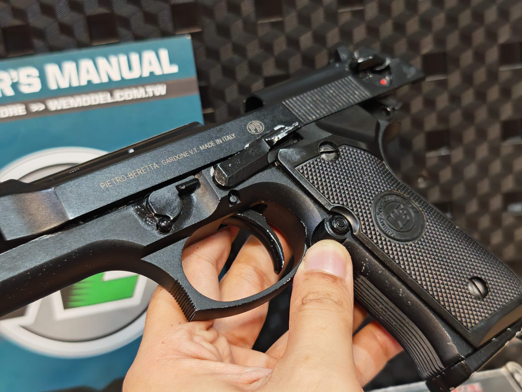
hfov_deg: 39.7
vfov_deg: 30.3
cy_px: 196
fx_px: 724
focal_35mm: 48
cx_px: 261
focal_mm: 6.83
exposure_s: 1/50
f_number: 1.4
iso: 200
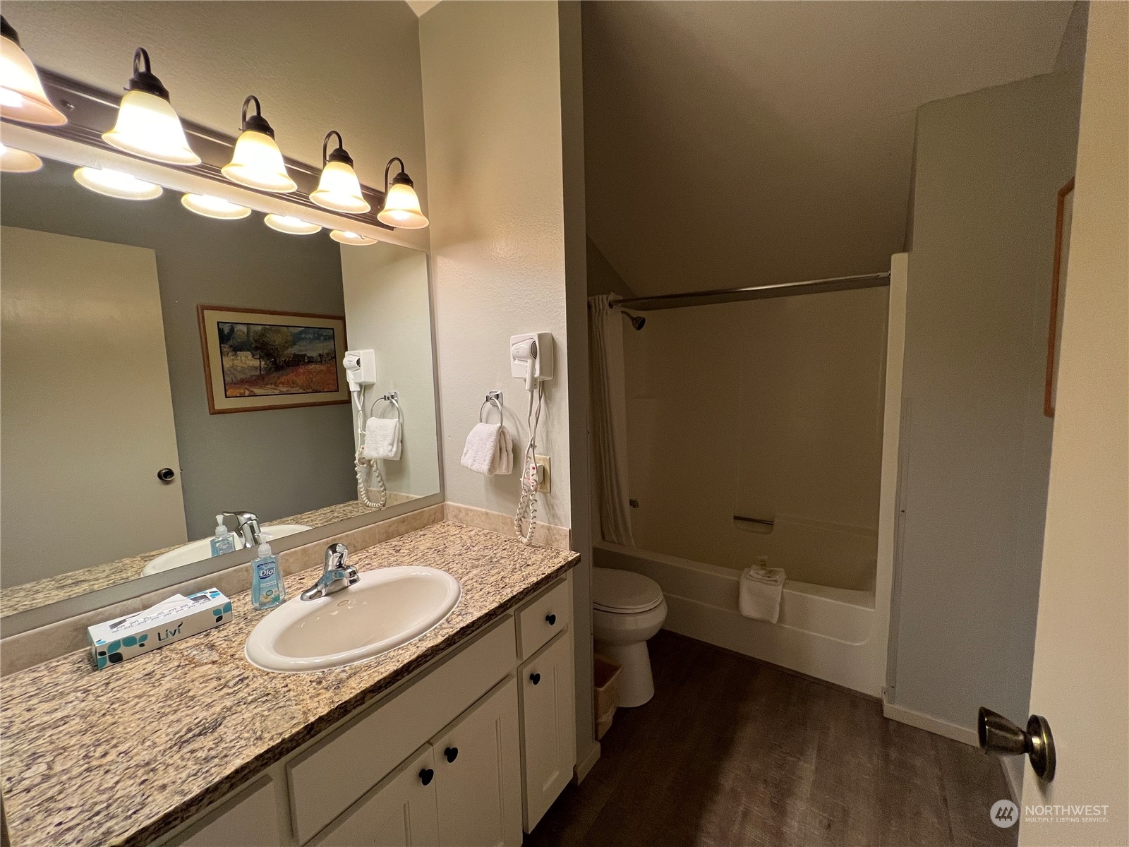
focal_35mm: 13
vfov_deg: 89.9
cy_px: 424
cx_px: 564
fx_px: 424
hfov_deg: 106.2
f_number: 1.8
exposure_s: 1/120
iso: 160
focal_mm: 1.57
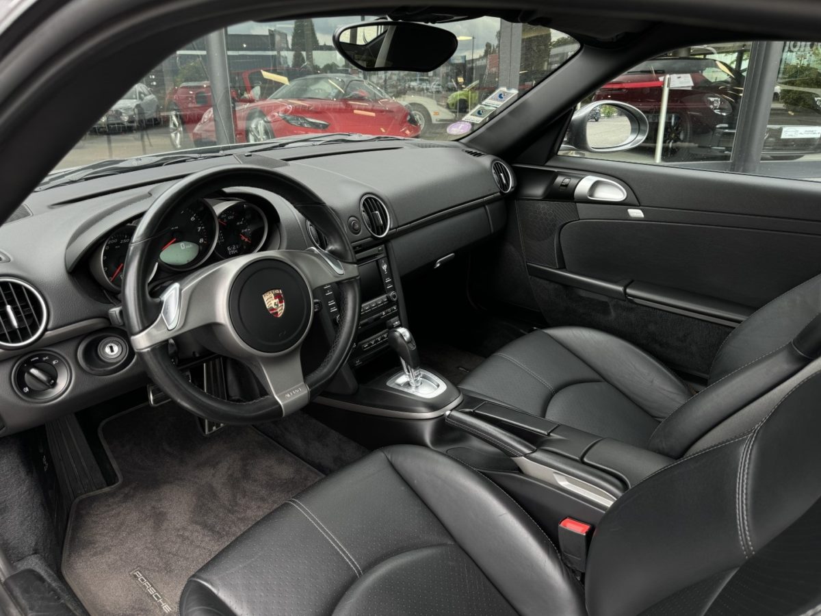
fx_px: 569
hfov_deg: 71.6
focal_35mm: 24
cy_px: 308
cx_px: 410
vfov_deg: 56.8
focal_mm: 6.76
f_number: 1.78
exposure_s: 1/121
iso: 64
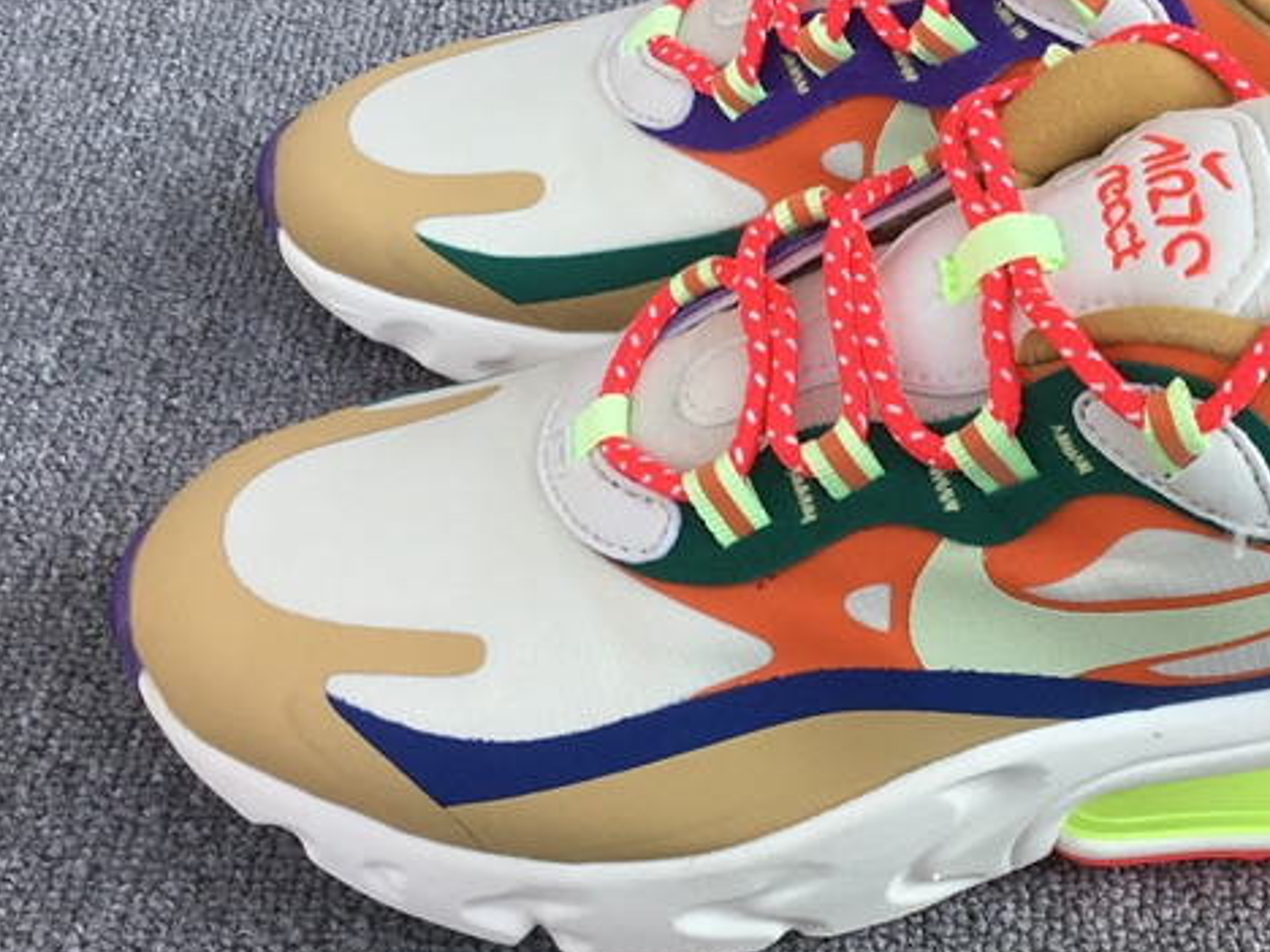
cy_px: 372
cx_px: 950
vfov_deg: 27.5
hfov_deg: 35.4
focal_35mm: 53
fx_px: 1944
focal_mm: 3.3
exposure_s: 1/266
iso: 25
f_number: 2.4
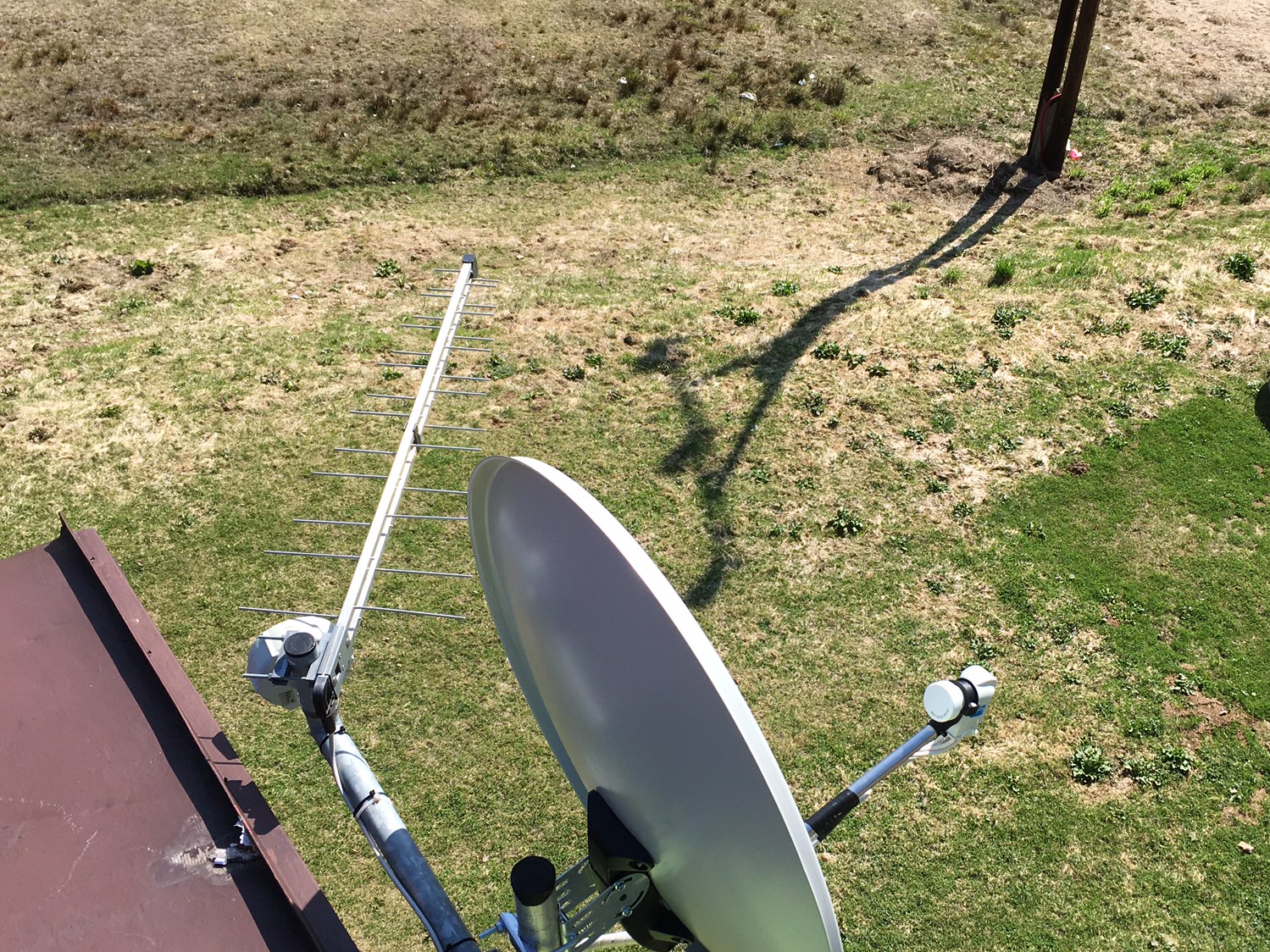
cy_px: 542
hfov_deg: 47.5
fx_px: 1431
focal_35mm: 39
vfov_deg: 36.7
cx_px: 786
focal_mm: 4.15
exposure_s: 1/1026
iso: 25
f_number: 2.2
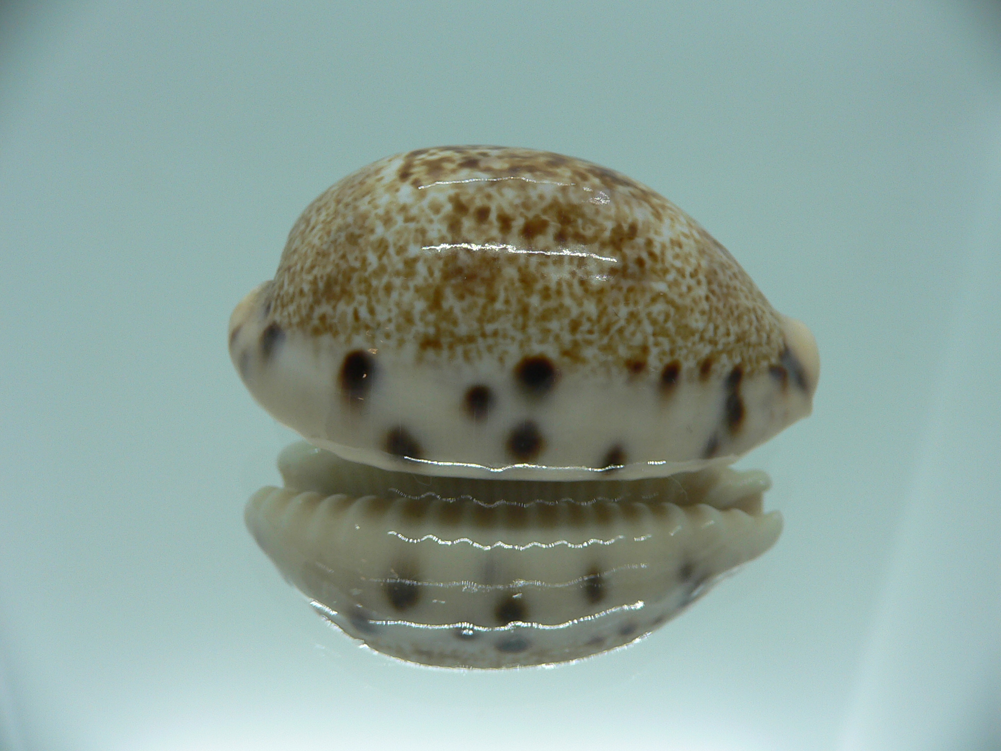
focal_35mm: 35
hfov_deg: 52.6
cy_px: 376
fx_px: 1012
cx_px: 500
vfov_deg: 40.7
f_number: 2.8
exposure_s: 1/60
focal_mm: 4.6
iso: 80
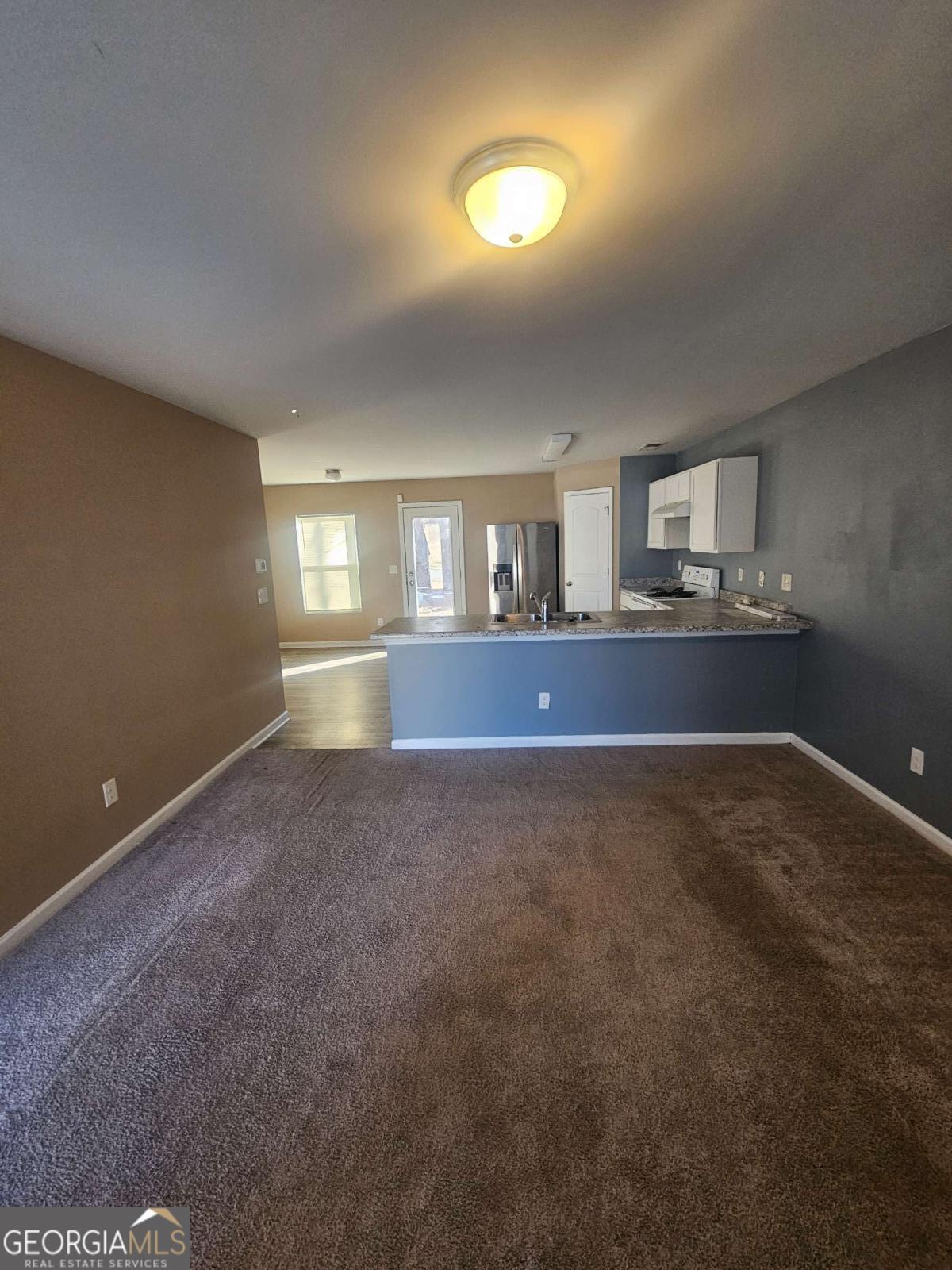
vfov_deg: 106.2
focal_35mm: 13
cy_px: 635
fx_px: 477
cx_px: 476
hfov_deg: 89.9
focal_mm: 2.2
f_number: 2.2
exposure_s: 1/77.4
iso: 250
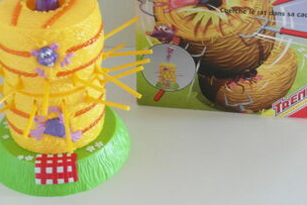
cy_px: 28
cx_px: 161
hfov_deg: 30.5
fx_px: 563
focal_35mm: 66
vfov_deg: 20.3
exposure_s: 1/3
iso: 400
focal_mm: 6.8
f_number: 3.6
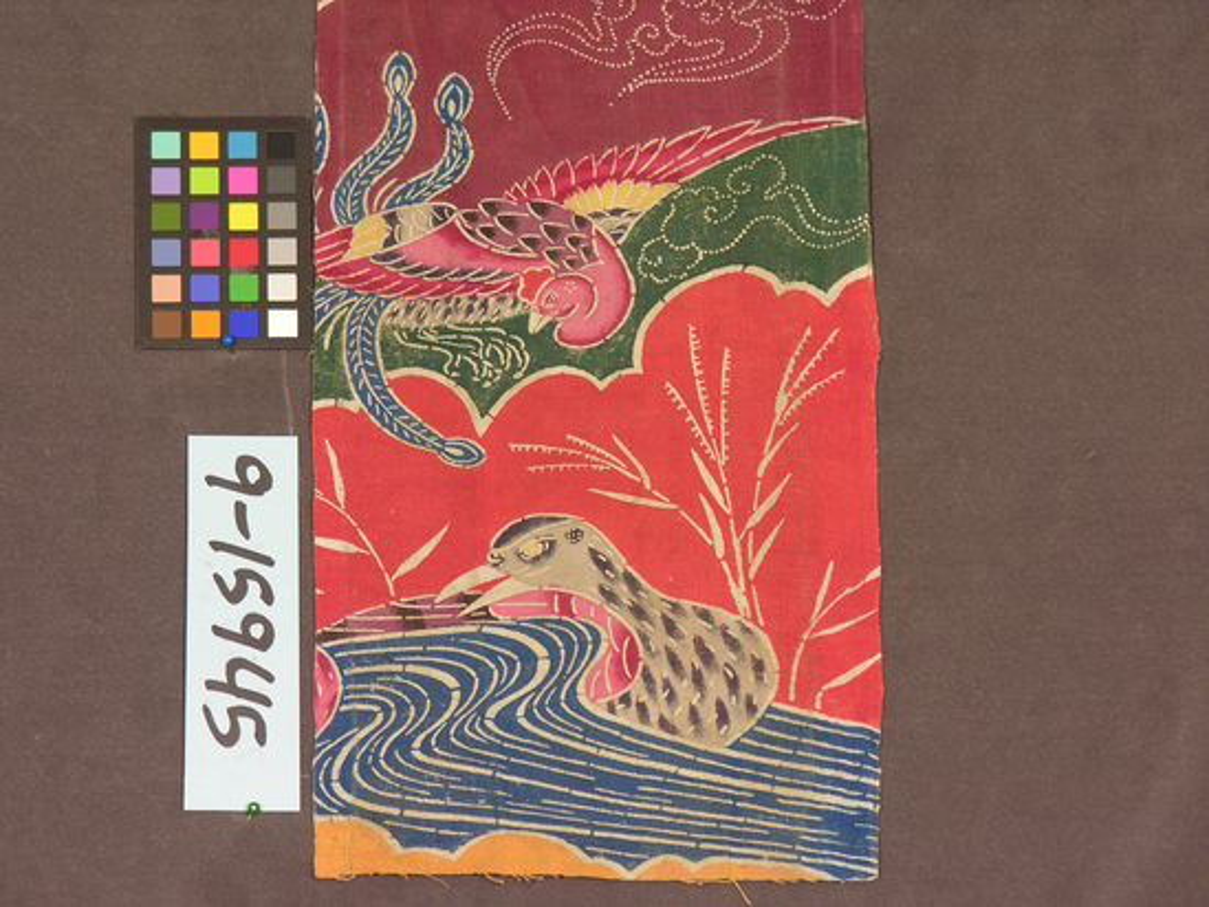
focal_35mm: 192
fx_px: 6707
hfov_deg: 10.3
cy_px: 454
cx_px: 604
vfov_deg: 7.7
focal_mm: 49
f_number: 4.1
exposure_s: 1/22.1
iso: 50
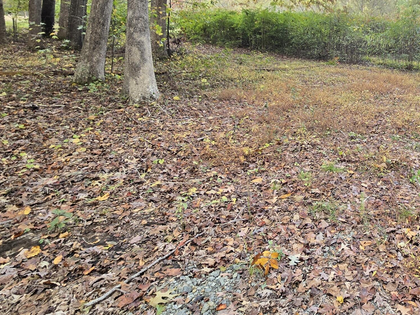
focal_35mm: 26
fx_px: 315
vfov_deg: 47.8
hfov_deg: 59.7
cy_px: 33
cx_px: 358
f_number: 2.2
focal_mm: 2.2
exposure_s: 1/60
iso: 50
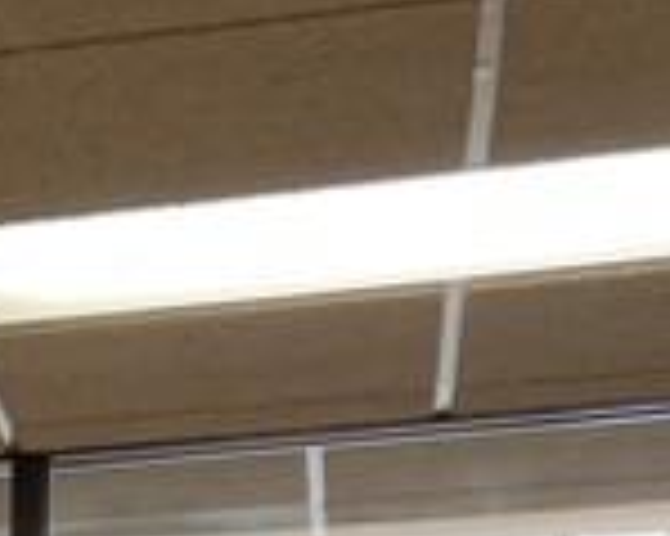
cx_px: -823
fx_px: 3448
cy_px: 1491
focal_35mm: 174
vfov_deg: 7.9
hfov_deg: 10.0
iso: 80
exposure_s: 1/120
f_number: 1.5
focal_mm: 5.7
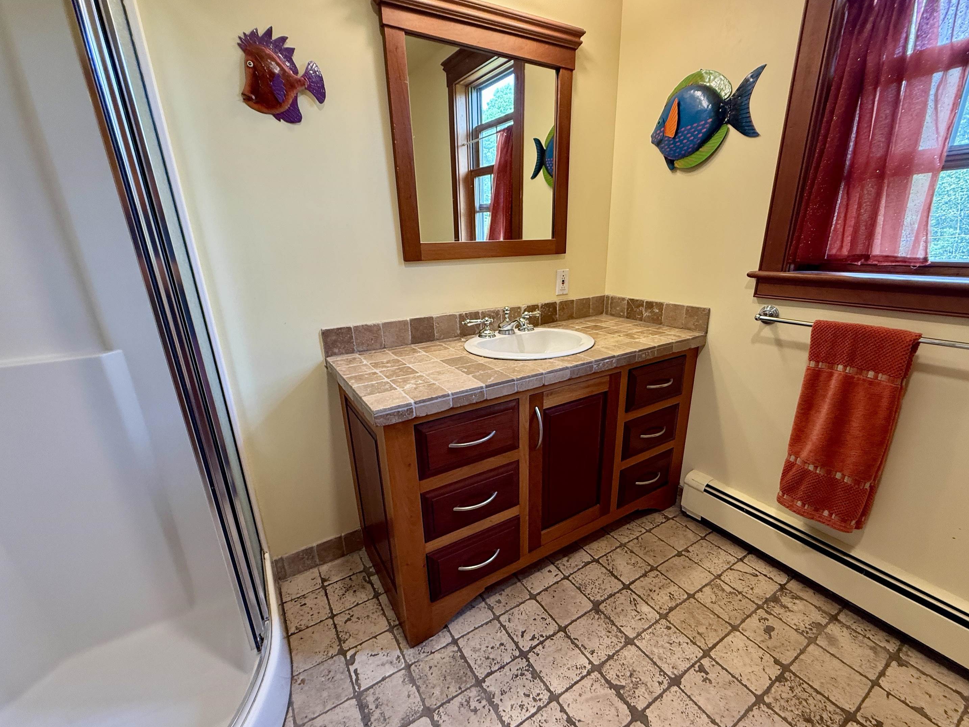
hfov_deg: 98.1
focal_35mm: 15
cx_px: 503
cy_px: 382
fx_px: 420
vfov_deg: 81.7
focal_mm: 2.22
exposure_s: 1/60
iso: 160
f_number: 2.2
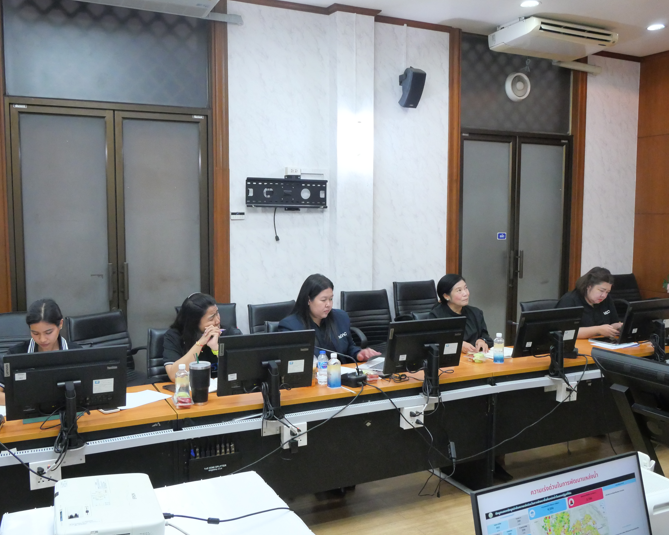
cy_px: 269
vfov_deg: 44.5
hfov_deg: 54.2
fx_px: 653
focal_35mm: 33
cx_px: 342
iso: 3200
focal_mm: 14
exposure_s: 1/40
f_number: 7.1
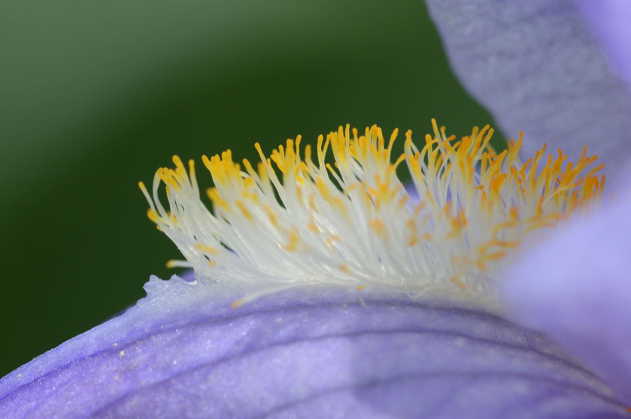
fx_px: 3654
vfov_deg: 6.6
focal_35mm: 209
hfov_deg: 9.9
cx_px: 318
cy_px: 191
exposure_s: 1/200
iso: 200
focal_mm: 105
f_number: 14
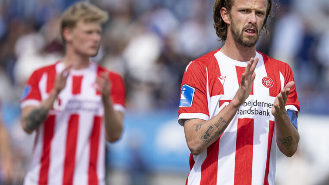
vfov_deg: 2.1
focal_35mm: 568
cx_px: 211
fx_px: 4956
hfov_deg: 3.8
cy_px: 90
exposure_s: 1/2000
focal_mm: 400
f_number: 4
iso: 200
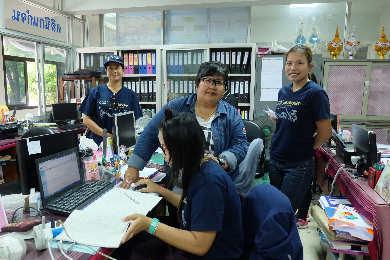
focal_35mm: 28
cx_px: 183
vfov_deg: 46.4
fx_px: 303
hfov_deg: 65.4
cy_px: 133
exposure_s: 1/52
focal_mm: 16
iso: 3200
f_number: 4
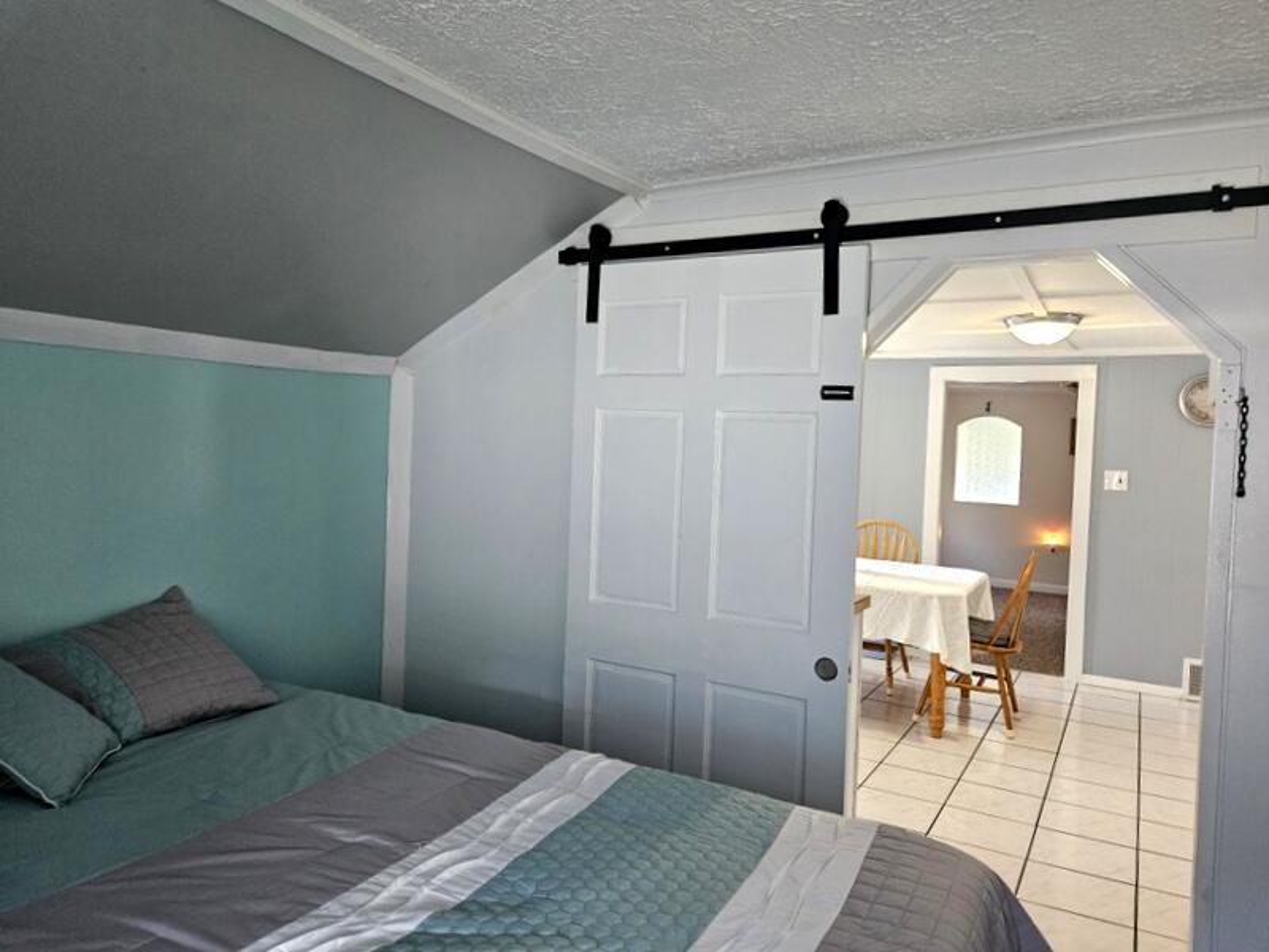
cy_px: 476
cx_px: 634
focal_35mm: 23
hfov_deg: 73.9
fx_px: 843
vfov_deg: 58.9
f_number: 1.8
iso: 640
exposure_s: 1/120
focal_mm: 5.4
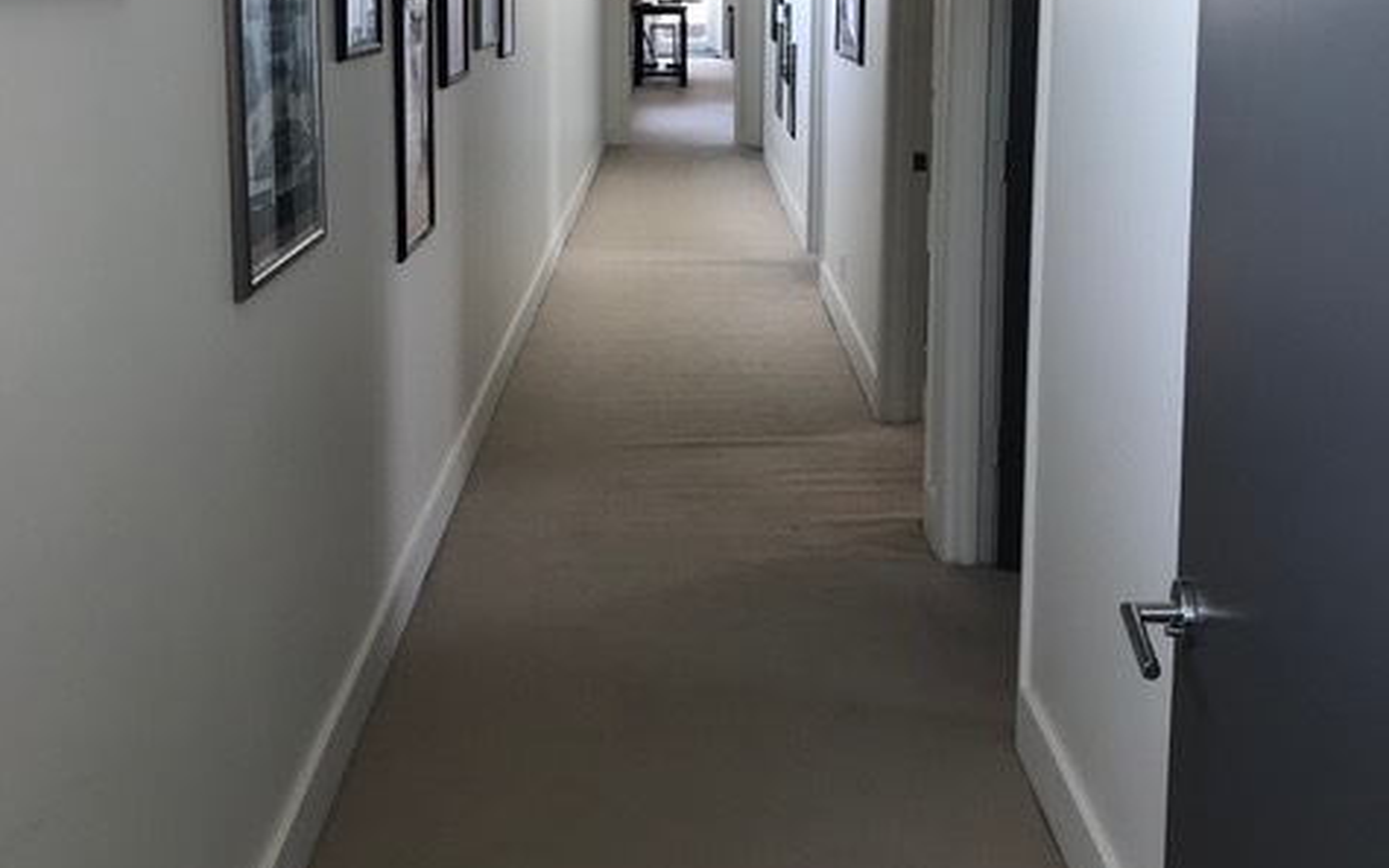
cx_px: 693
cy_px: 164
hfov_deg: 49.3
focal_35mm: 40
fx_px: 1514
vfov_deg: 31.1
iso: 25
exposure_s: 1/120
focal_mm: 3.99
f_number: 1.8
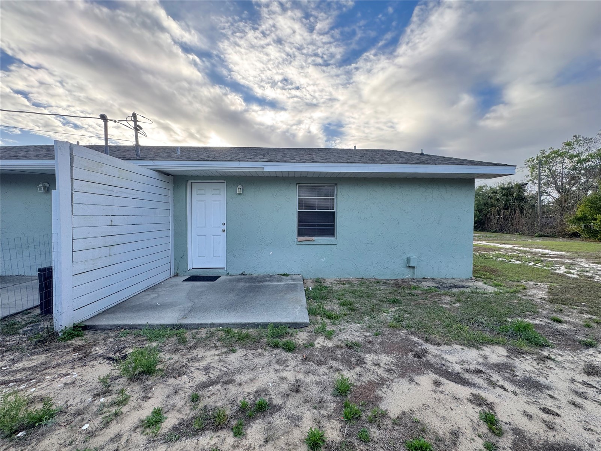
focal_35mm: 14
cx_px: 300
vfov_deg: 85.7
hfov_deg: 102.1
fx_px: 243
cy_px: 226
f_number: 2.2
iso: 40
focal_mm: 2.22
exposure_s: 1/296
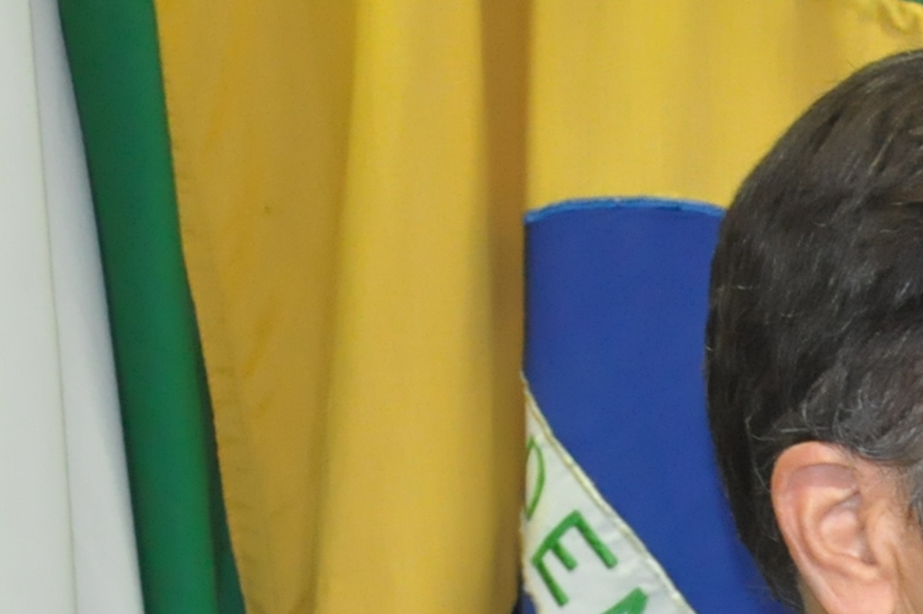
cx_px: 1076
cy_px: 925
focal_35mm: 368
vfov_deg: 3.7
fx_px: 9416
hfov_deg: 5.6
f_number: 5.3
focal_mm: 75
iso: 2000
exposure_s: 1/60
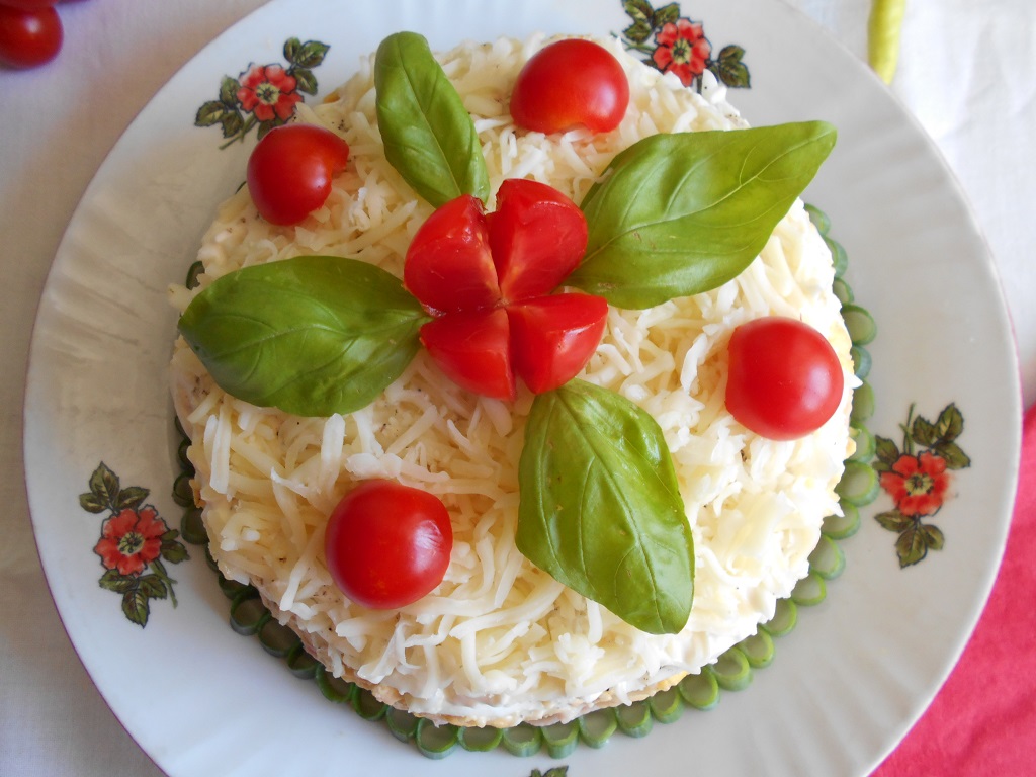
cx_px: 518
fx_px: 778
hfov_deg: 67.3
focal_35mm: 26
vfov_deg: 53.1
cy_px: 388
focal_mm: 4.6
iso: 160
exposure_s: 1/30
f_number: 3.2
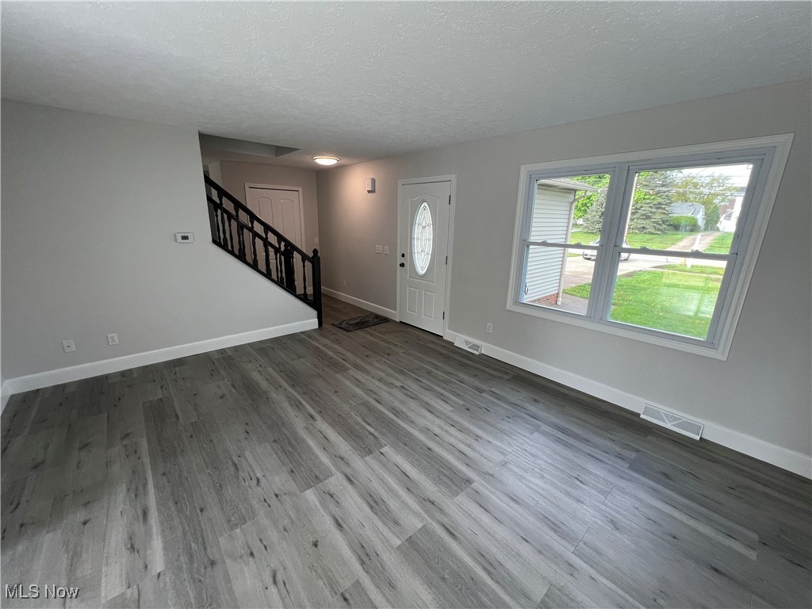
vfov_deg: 89.9
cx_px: 406
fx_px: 305
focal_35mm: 13
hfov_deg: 106.2
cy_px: 304
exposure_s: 1/120
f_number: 1.8
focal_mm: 1.57
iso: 80
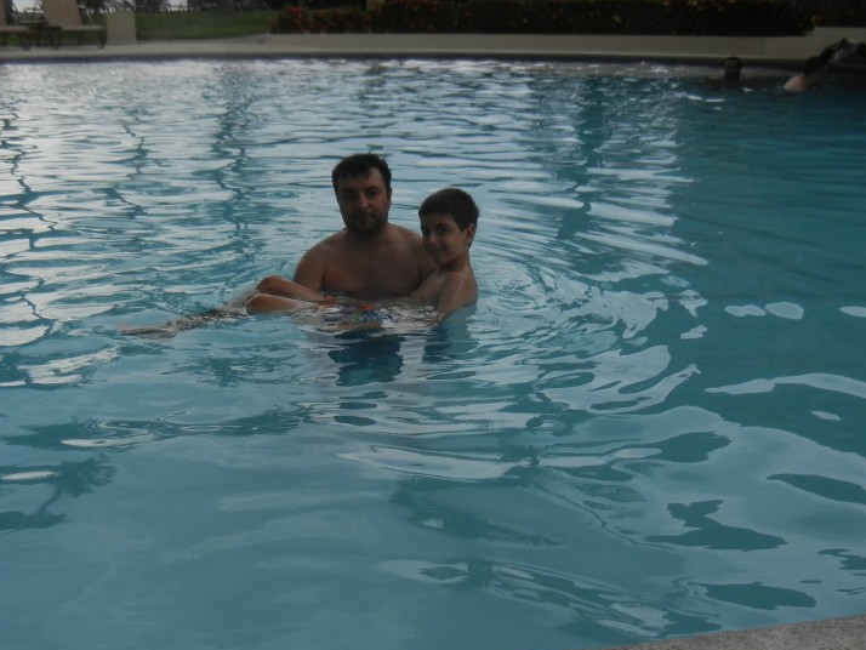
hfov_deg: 43.7
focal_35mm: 43
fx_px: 1076
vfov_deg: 33.6
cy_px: 348
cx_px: 359
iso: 160
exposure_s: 1/699
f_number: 3.5
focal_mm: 5.4
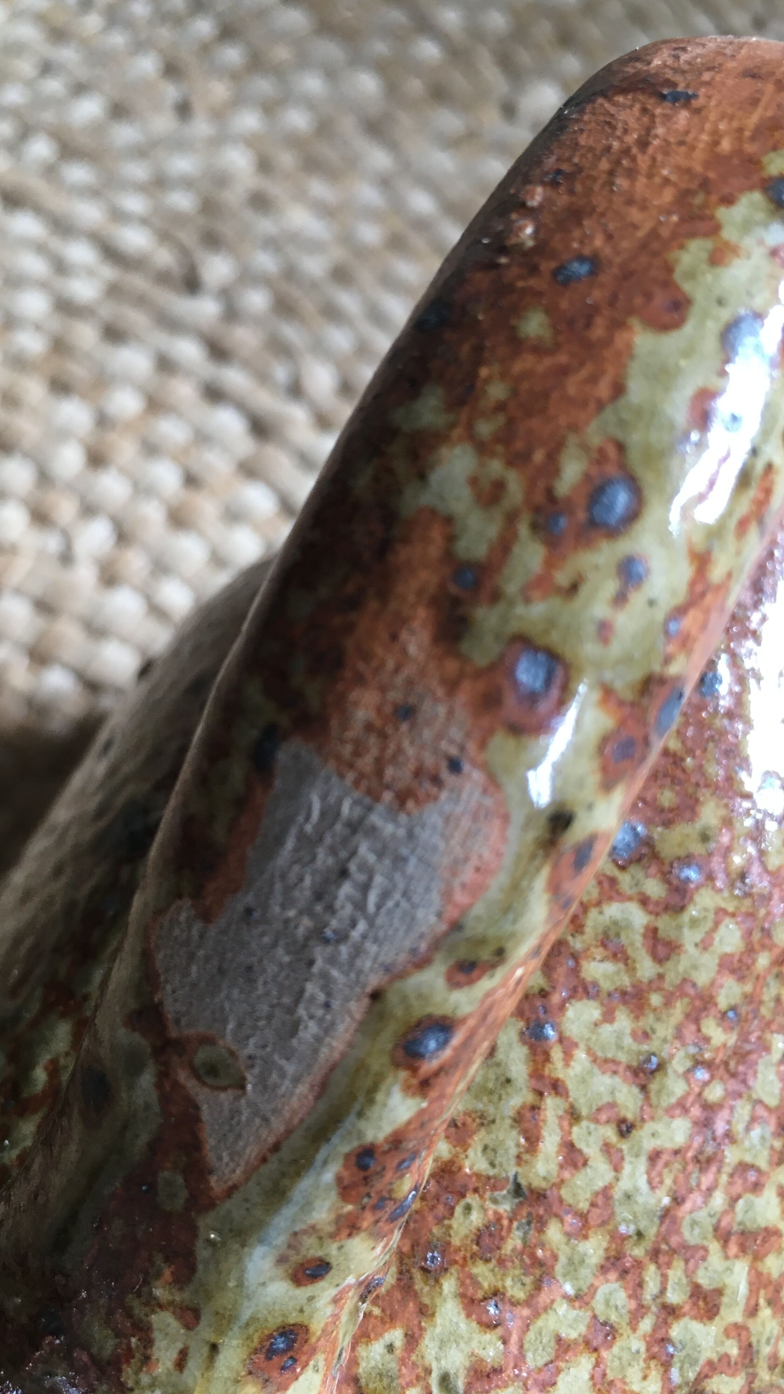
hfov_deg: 36.6
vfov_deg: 61.0
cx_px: 322
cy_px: 697
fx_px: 1183
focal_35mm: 32
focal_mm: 4.15
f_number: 2.2
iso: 50
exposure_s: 1/33
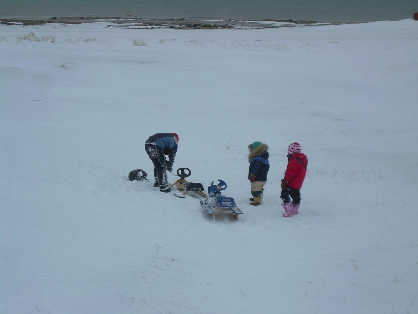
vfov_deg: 14.0
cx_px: 209
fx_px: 1280
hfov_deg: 18.5
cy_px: 157
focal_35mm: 106
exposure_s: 1/42.4
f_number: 4.8
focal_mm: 18.2
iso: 50
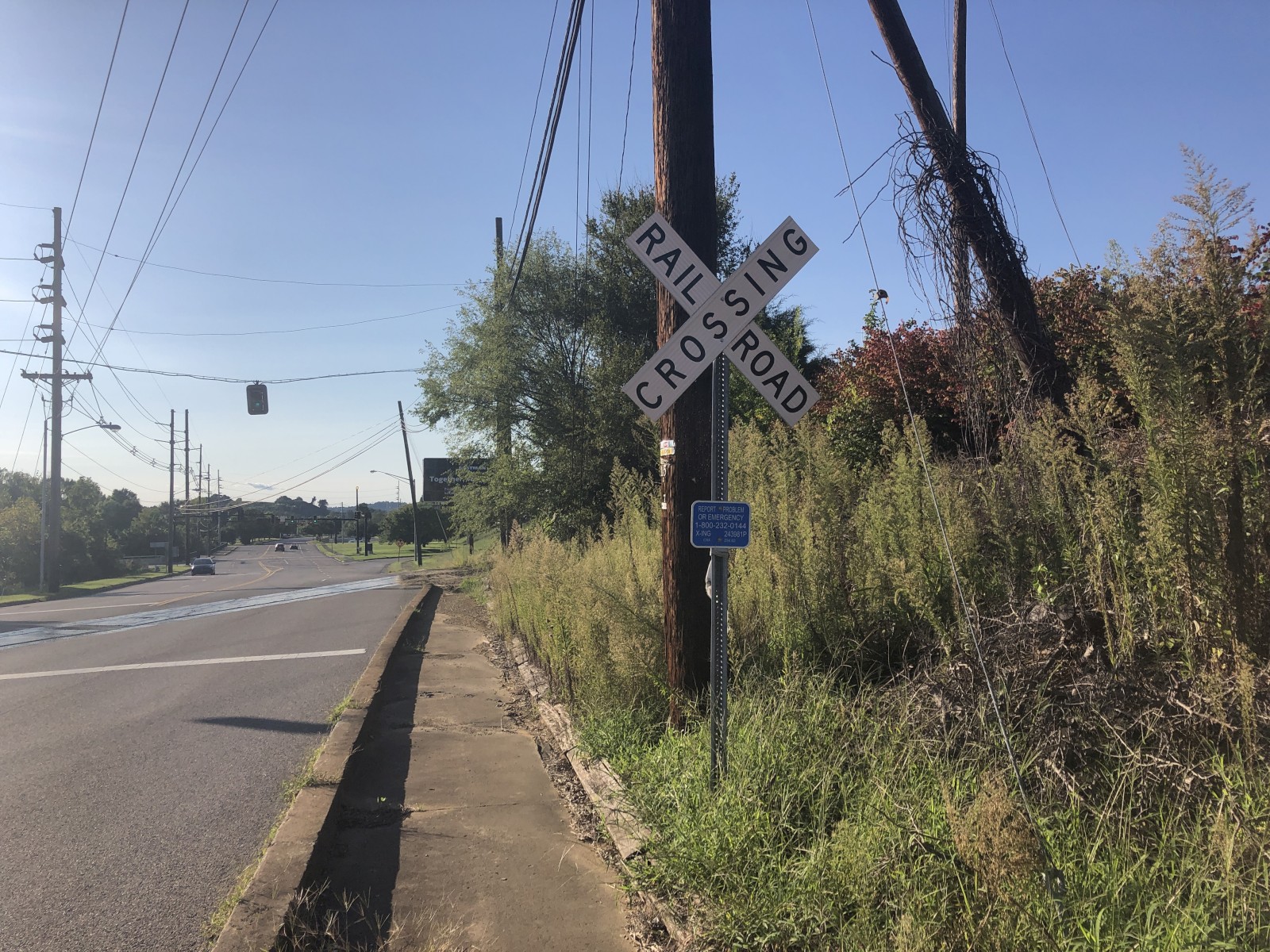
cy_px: 476
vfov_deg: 49.7
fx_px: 1027
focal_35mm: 28
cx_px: 635
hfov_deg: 63.4
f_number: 1.8
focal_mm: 3.99
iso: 20
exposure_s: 1/2088
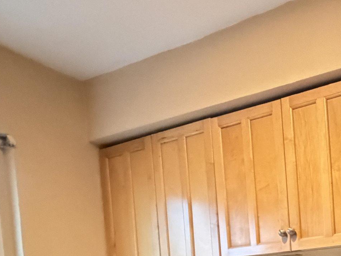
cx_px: 418
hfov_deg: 33.5
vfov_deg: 26.6
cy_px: 343
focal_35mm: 45
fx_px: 443
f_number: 2.2
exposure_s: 1/30
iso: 2500
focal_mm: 2.22
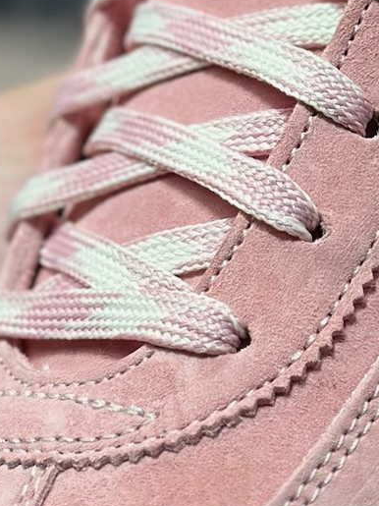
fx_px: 2789
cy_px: 127
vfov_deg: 10.3
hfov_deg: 7.7
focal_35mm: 191
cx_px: 426
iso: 80
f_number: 1.78
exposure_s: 1/685
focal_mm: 6.86
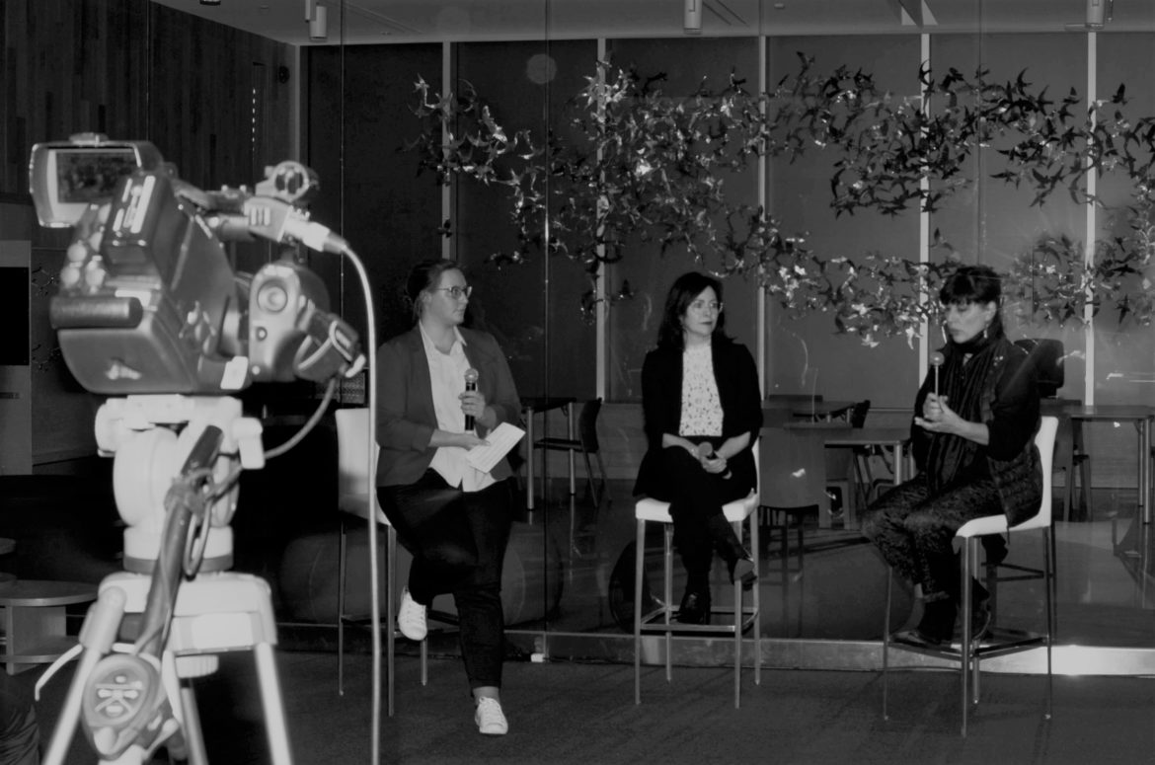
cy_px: 382
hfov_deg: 46.5
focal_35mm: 42
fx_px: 1345
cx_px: 578
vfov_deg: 31.8
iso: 100
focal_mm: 28
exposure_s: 1/125
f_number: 8
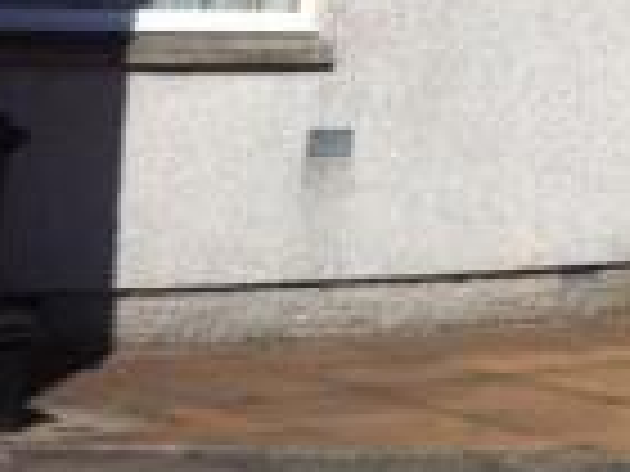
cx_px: 1204
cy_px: -371
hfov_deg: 12.2
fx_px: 2657
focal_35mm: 146
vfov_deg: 9.7
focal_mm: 3.85
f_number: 2.8
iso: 80
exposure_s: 1/2011
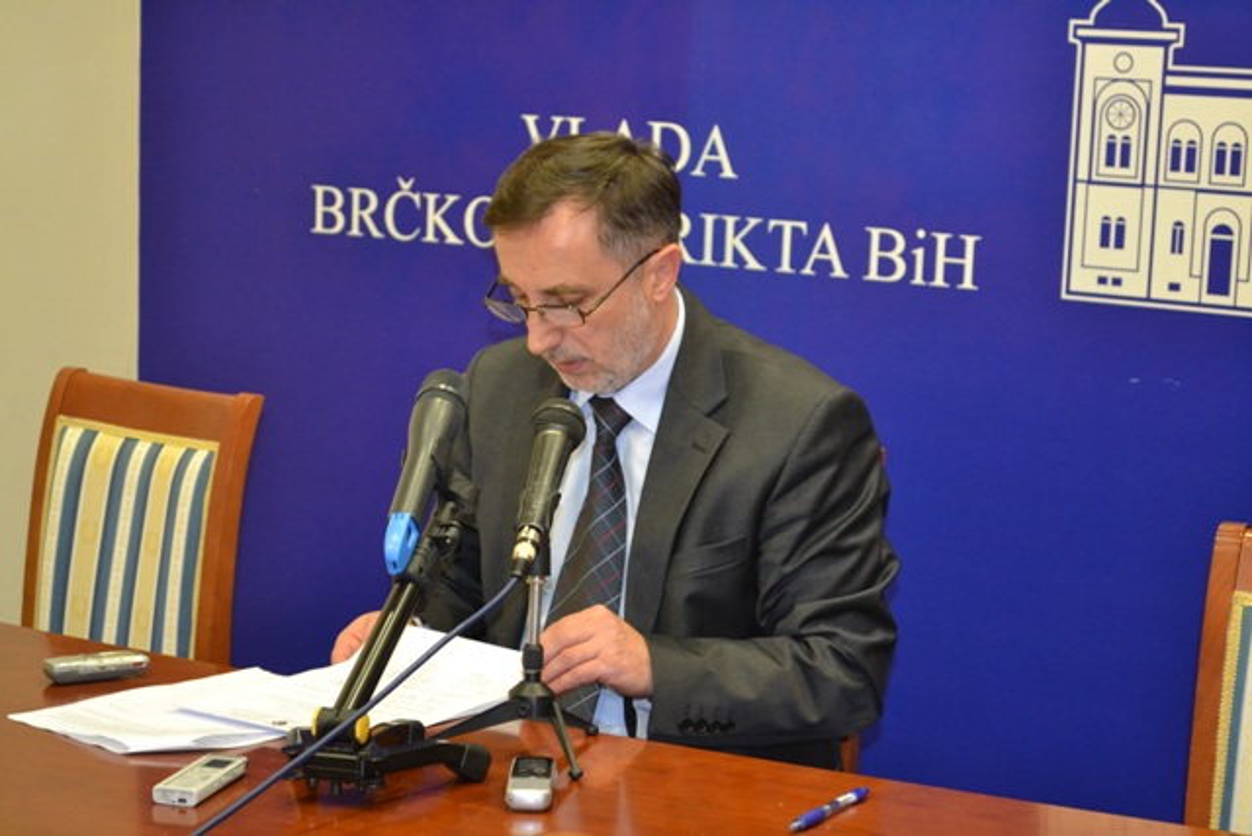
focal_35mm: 82
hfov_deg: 24.6
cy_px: 418
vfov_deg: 16.6
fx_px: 2870
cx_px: 626
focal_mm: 55
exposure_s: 1/60
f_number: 5.6
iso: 2500
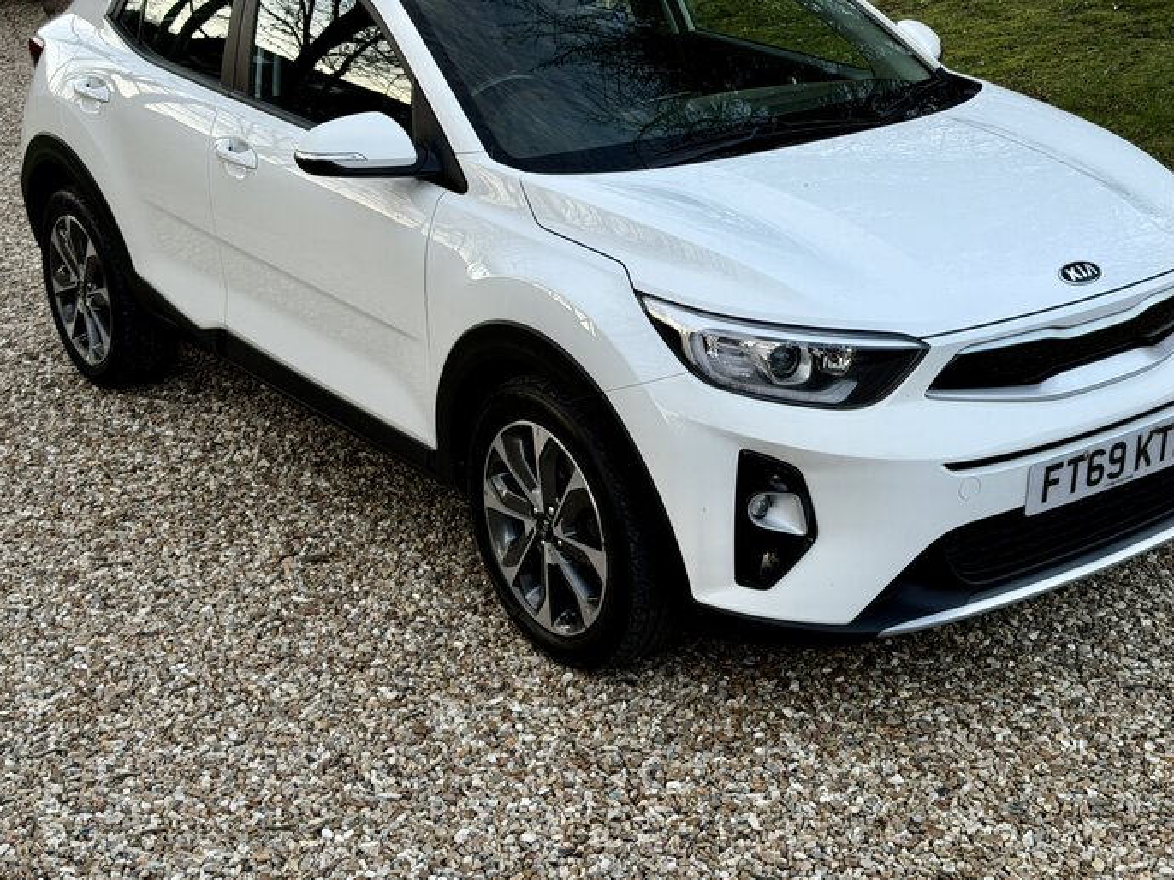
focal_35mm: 56
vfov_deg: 26.1
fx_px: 1899
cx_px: 655
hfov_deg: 34.3
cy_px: 377
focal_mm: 6.76
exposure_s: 1/121
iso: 64
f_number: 1.78
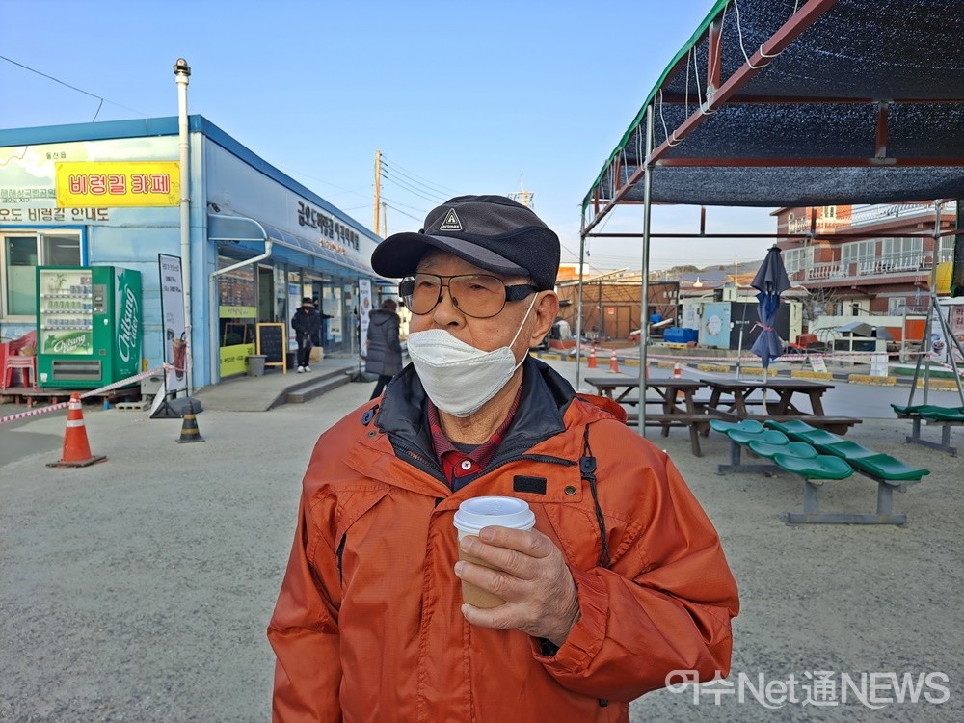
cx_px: 482
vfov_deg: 56.8
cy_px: 362
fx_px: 668
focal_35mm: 24
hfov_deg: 71.6
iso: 25
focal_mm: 5.23
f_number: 1.8
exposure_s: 1/390
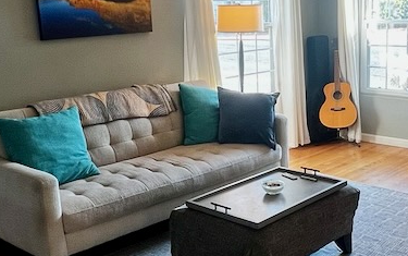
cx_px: 267
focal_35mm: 47
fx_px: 523
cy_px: 119
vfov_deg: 27.5
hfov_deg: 42.1
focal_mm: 1.57
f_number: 1.8
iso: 125
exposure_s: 1/120
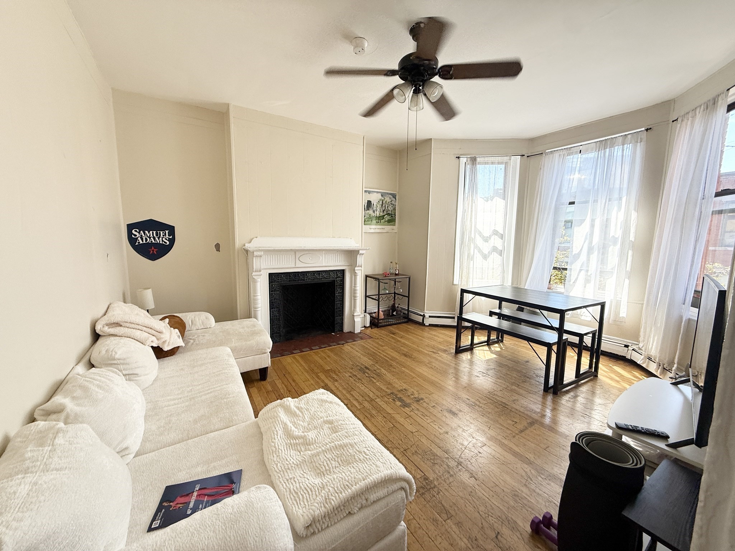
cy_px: 276
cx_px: 368
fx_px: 297
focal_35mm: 14
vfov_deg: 85.7
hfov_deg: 102.1
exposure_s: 1/117
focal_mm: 2.22
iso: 64
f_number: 2.2
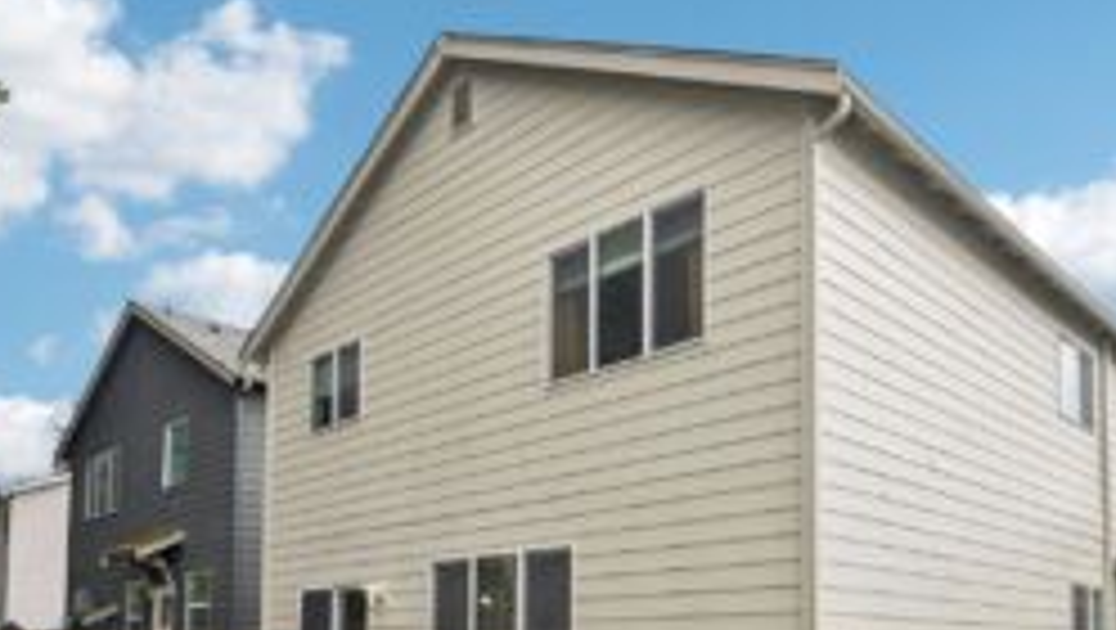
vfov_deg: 42.4
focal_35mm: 27
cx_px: 693
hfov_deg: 68.8
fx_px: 800
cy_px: 425
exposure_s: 1/1000
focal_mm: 16
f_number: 8
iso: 1600
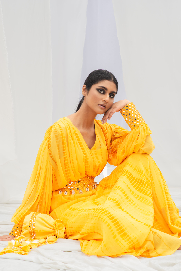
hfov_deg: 16.1
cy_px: 136
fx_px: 640
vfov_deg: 23.9
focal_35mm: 85
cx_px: 90
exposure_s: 1/160
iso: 250
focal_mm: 85
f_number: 7.1
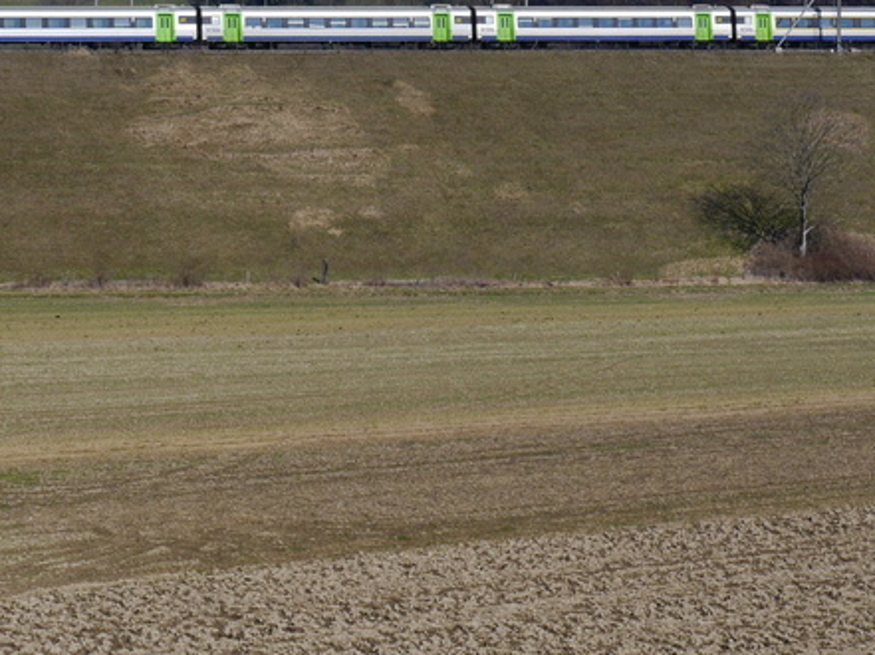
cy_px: 46
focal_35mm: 158
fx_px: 3991
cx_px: 433
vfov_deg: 9.3
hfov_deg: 12.5
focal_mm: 29
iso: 160
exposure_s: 1/400
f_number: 10
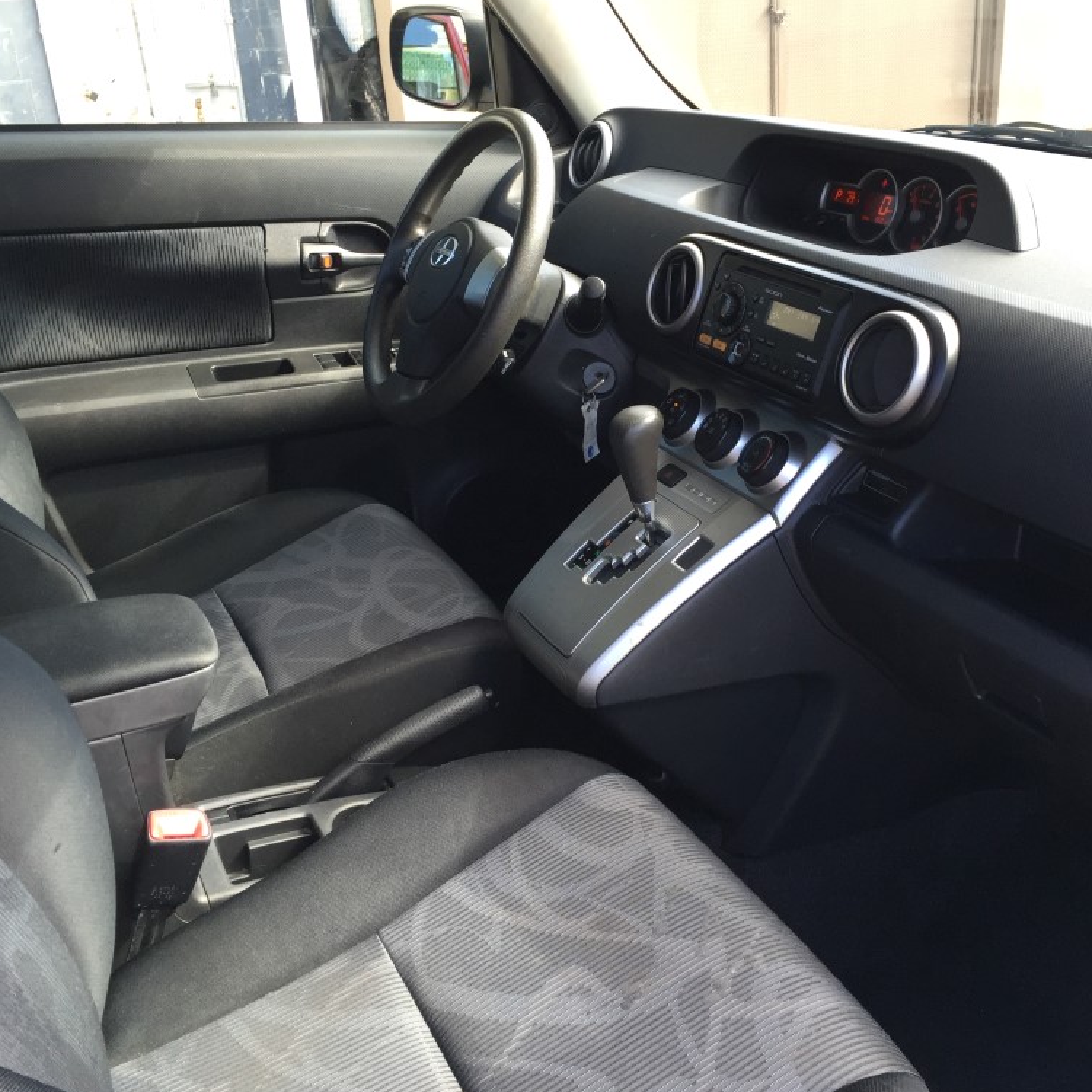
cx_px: 604
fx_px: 1249
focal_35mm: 35
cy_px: 552
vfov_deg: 47.2
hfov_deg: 47.1
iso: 64
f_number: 2.2
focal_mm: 4.15
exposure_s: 1/120
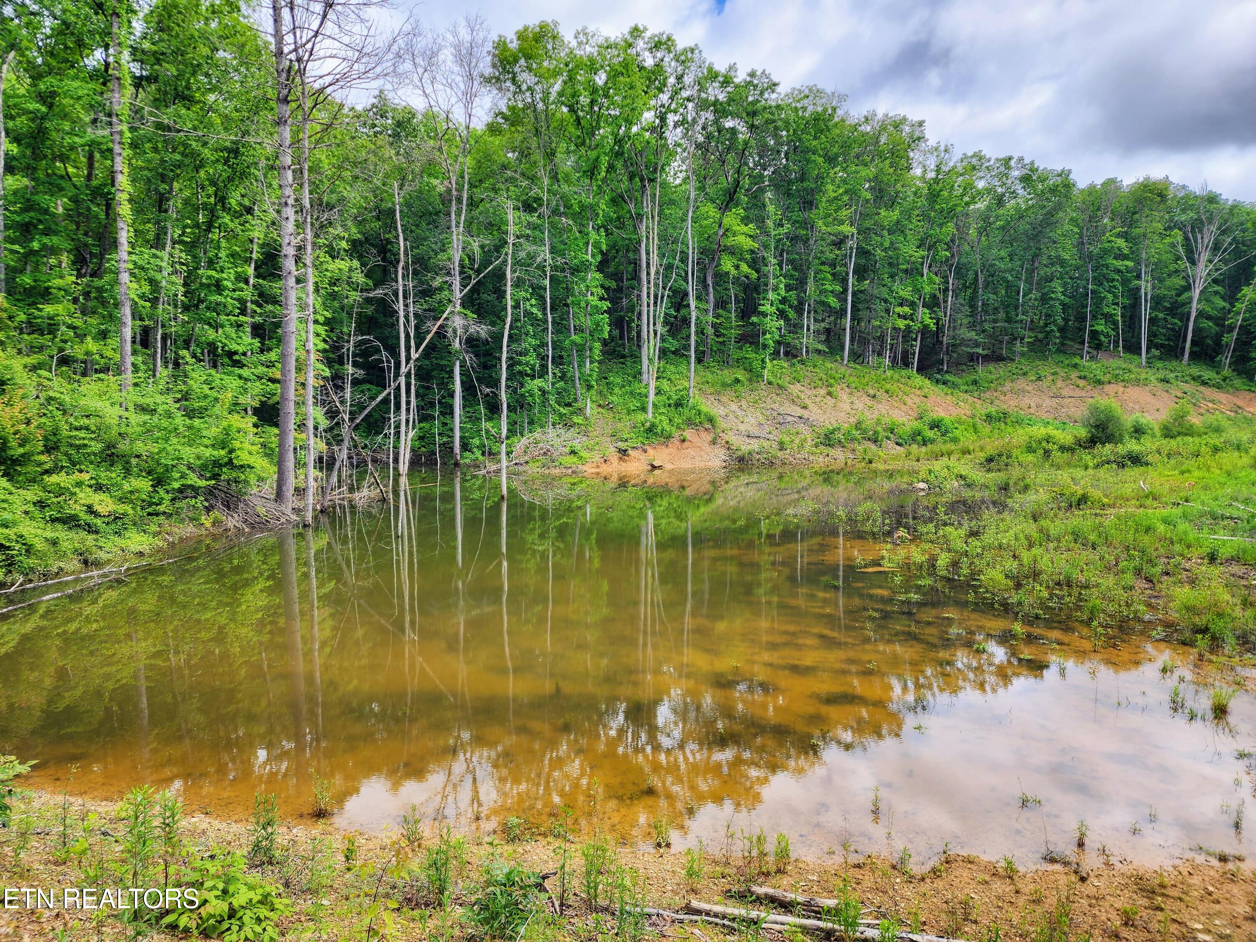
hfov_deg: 73.9
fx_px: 835
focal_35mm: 23
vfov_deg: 58.9
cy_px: 471
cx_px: 628
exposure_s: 1/661
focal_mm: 6.4
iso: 12
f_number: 1.8
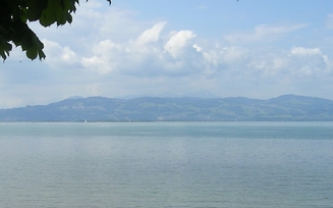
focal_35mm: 70
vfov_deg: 18.6
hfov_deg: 29.0
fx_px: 635
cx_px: 86
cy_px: 117
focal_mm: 5.6
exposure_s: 1/493
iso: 50
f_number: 4.8
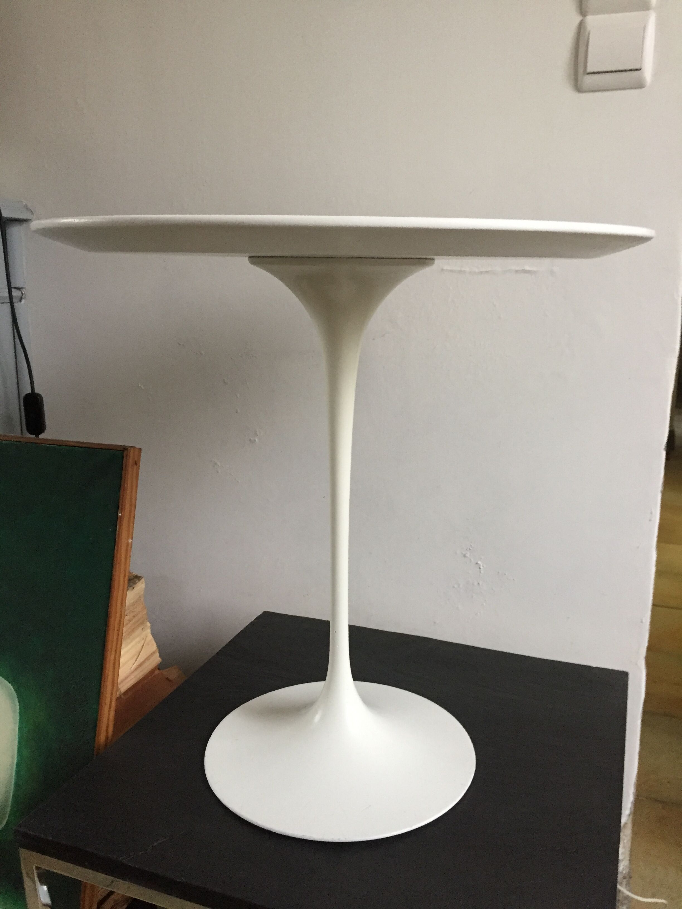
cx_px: 341
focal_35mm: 29
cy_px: 454
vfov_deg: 61.7
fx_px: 762
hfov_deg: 48.2
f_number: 2.2
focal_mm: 4.15
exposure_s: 1/33
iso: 200
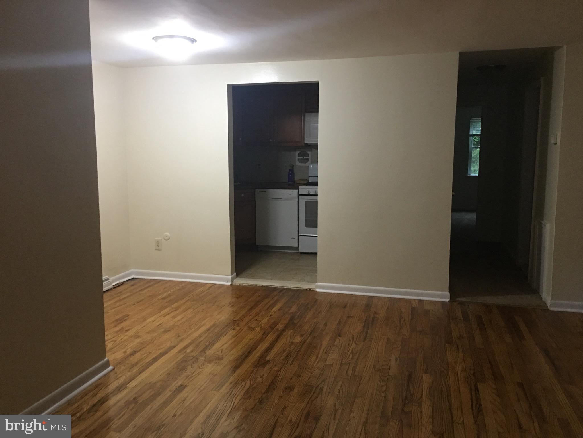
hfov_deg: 61.7
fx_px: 488
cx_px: 292
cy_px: 219
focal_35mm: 29
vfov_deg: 48.2
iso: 100
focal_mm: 4.15
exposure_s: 1/15
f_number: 2.2
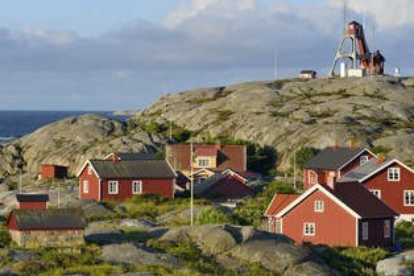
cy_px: 116
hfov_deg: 9.3
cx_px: 189
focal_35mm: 221
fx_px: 2540
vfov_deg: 6.2
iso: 200
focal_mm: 165
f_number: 10
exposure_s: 1/320
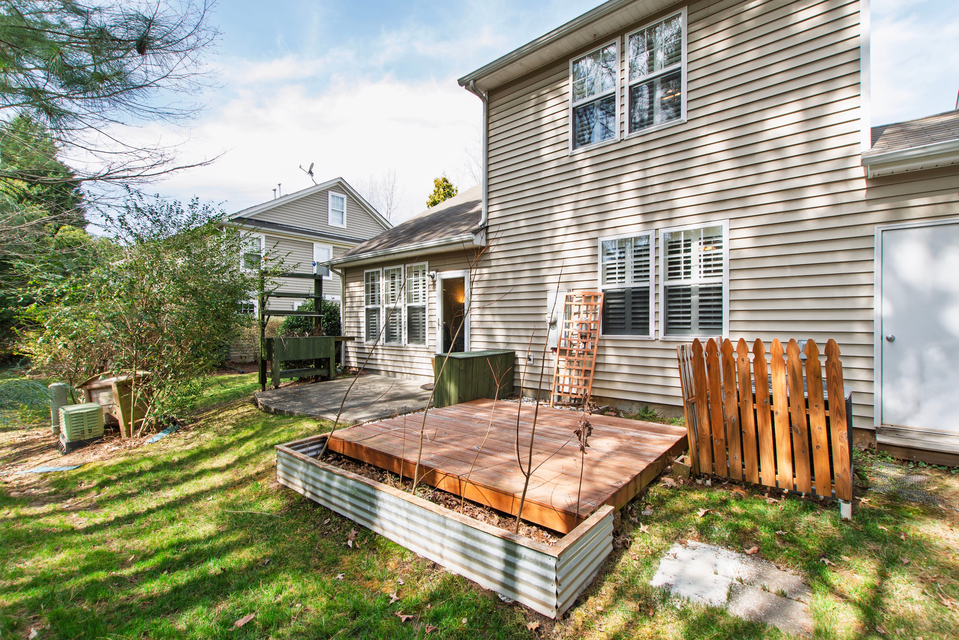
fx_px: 400
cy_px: 320
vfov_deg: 77.3
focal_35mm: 15
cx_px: 480
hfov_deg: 100.4
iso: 100
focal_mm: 10
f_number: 8
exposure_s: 1/40
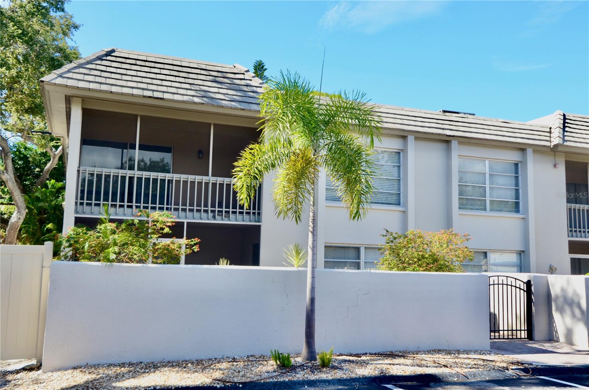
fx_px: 588
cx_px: 294
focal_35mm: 36
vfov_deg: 36.7
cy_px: 195
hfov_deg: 53.2
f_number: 8
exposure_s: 1/250
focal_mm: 24
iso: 200
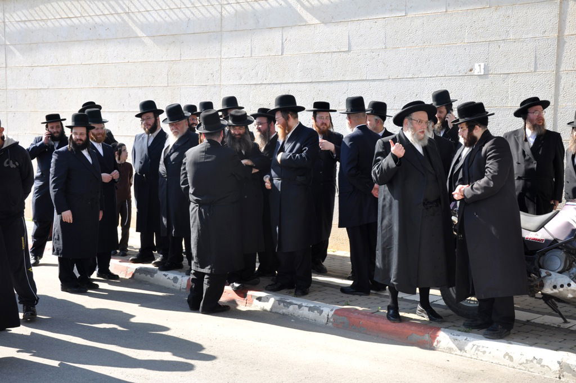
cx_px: 288
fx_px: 839
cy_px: 192
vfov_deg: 25.7
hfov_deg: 37.9
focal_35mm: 52
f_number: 8
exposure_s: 1/200
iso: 200
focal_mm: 35
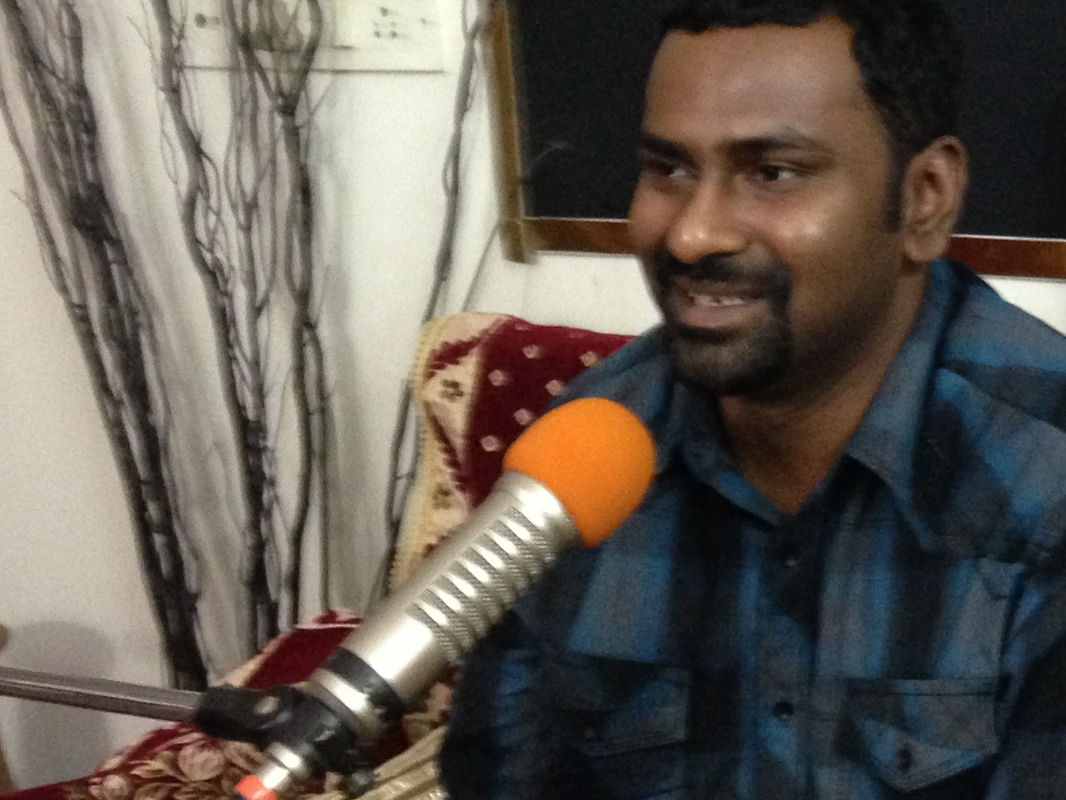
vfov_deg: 18.1
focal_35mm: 80
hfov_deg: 23.4
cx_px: 1055
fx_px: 2464
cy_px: 67
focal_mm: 4.12
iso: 400
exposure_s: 1/15
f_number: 2.4
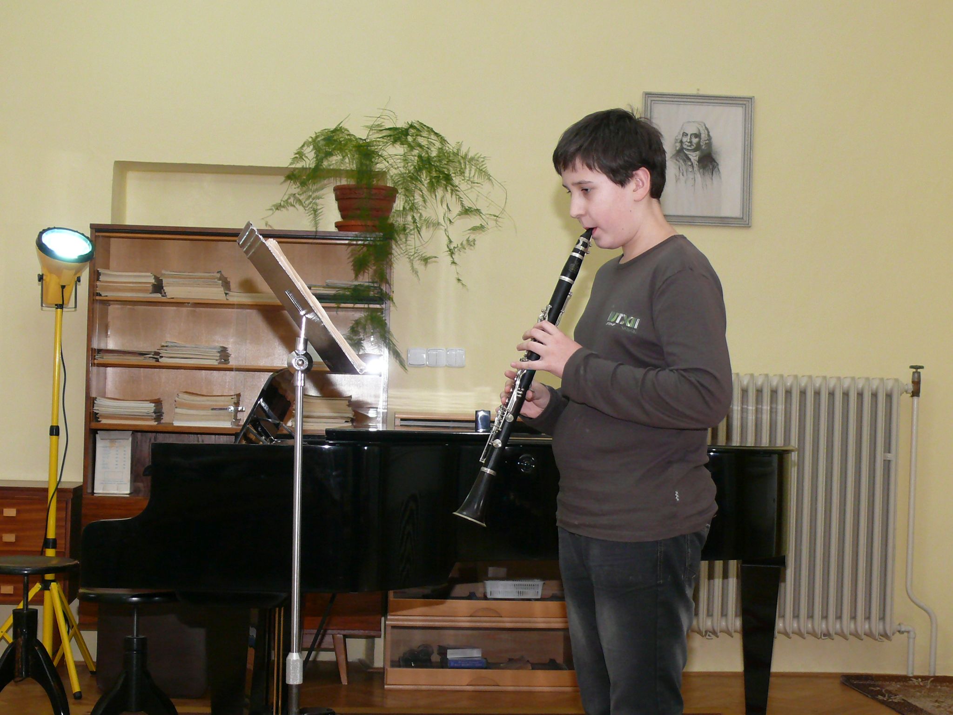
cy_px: 358
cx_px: 476
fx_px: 1679
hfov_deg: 31.7
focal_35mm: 61
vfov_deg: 24.0
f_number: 3.2
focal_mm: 10.2
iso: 200
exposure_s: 1/30
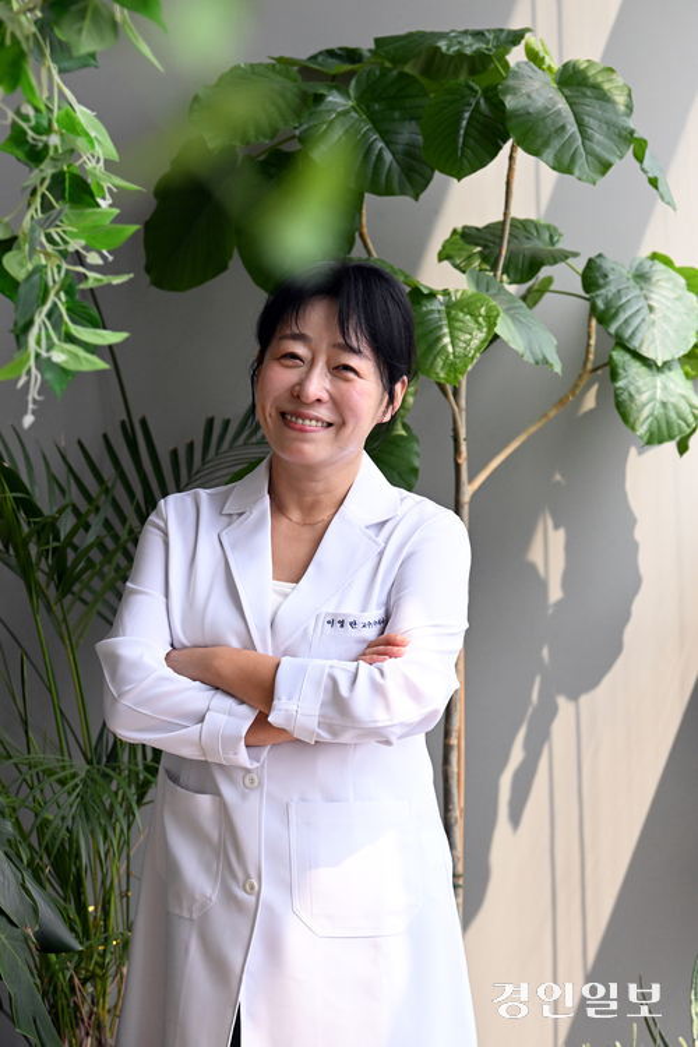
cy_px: 524
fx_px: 3926
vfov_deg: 15.2
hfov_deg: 10.2
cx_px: 349
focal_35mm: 135
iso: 2500
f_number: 7.1
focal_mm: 135
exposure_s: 1/640
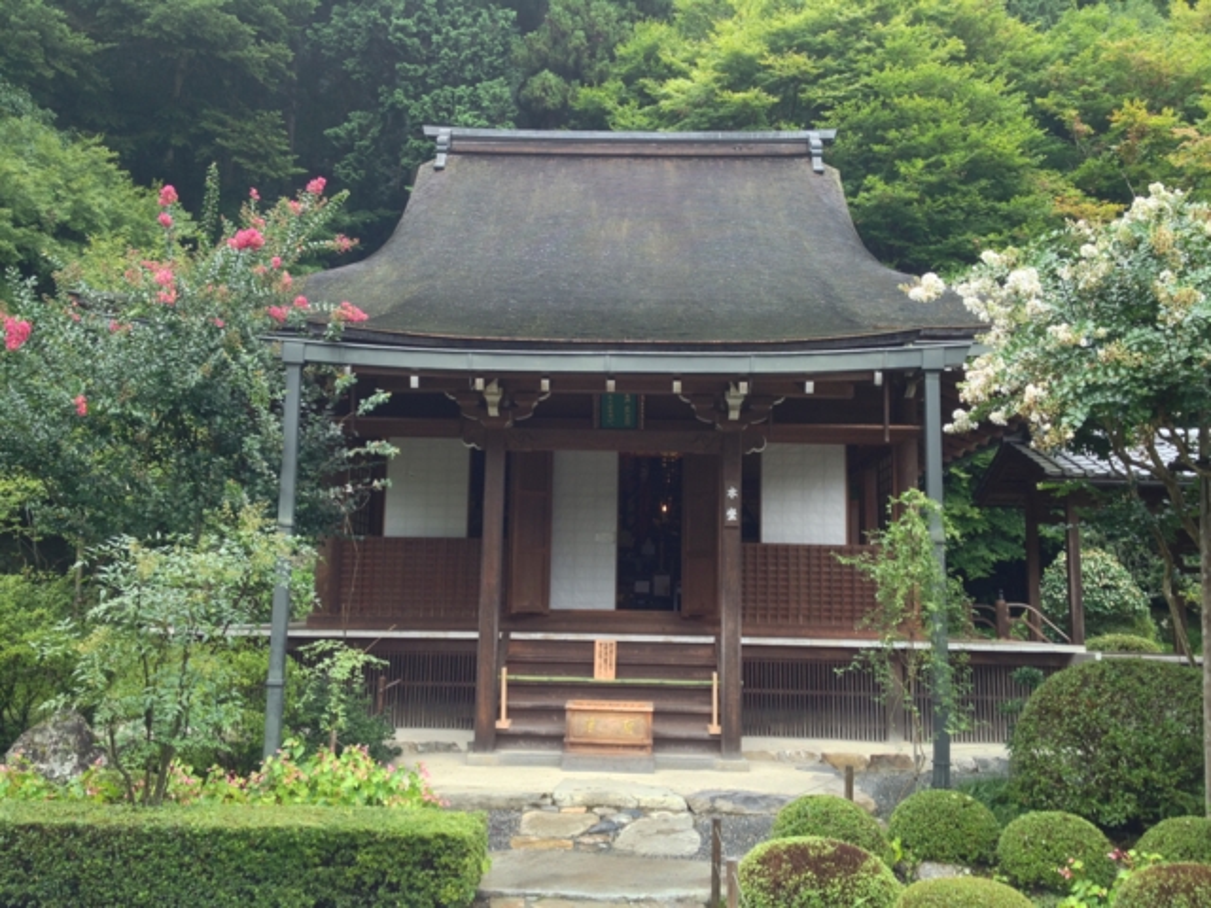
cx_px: 606
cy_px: 454
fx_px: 1224
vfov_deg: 40.7
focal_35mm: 35
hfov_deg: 52.6
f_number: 2.4
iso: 50
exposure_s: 1/30
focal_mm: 4.28
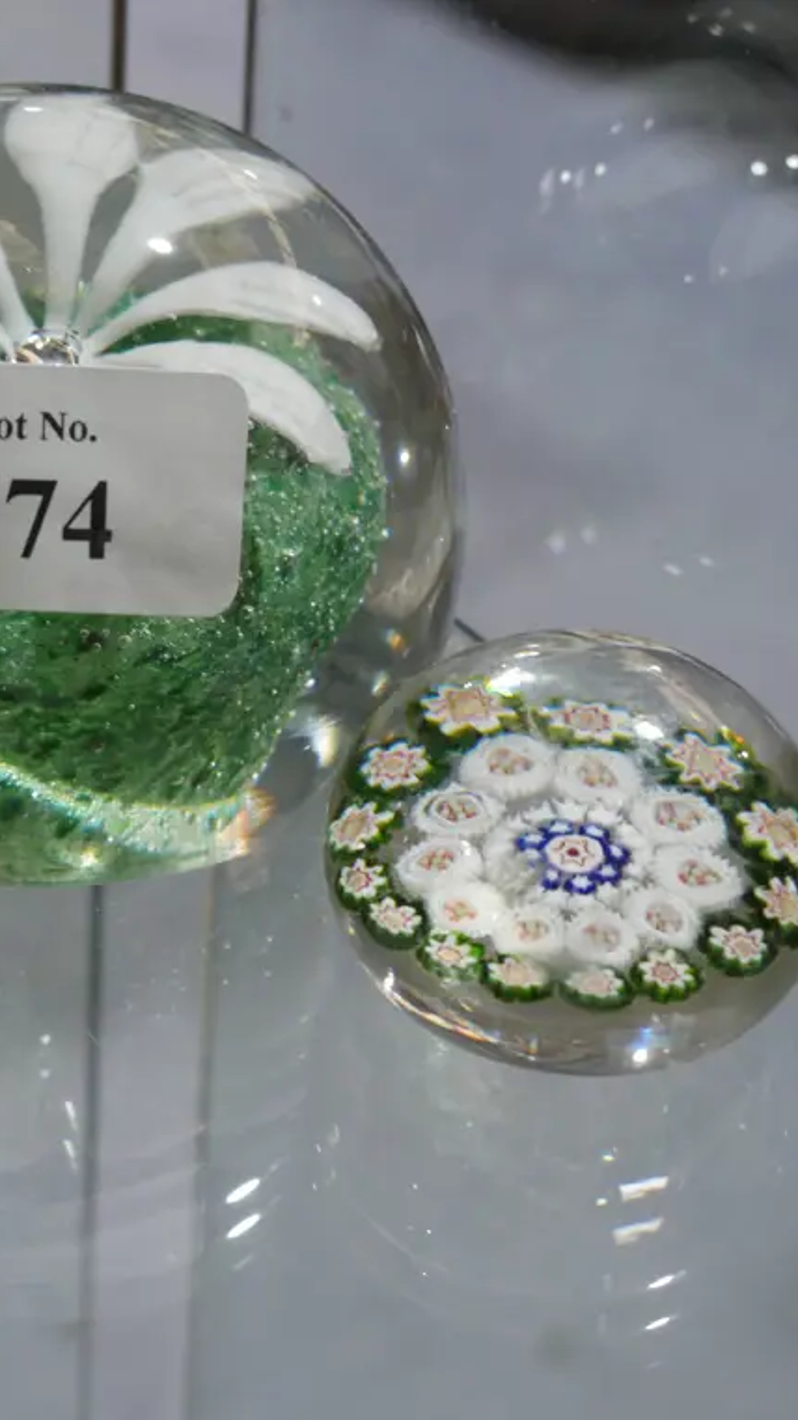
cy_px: 715
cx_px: -17
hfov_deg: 14.0
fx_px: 3201
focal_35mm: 85
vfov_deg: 25.0
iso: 1000
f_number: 6.3
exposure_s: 1/60
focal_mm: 29
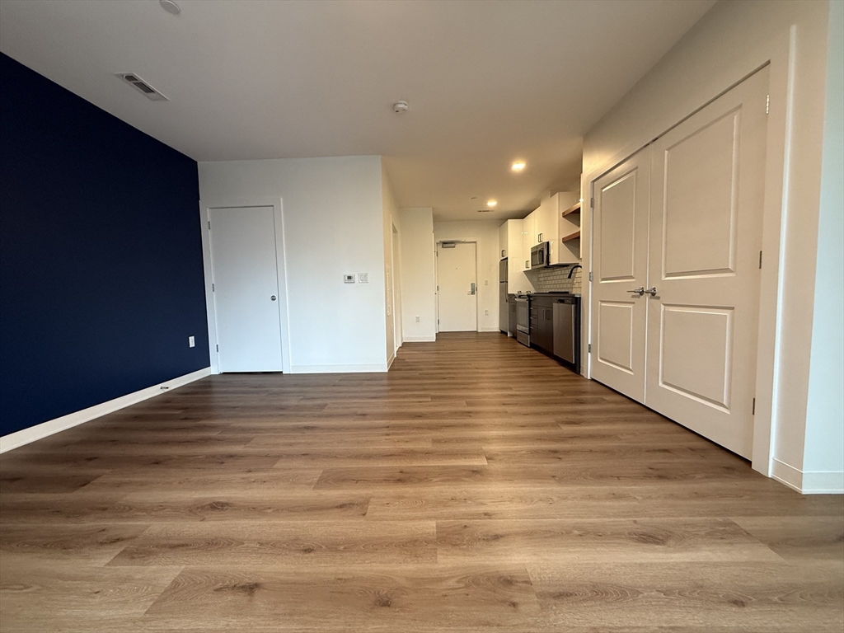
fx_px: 341
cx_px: 422
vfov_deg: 85.7
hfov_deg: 102.1
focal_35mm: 14
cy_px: 316
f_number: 2.2
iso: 250
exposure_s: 1/60
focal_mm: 2.22
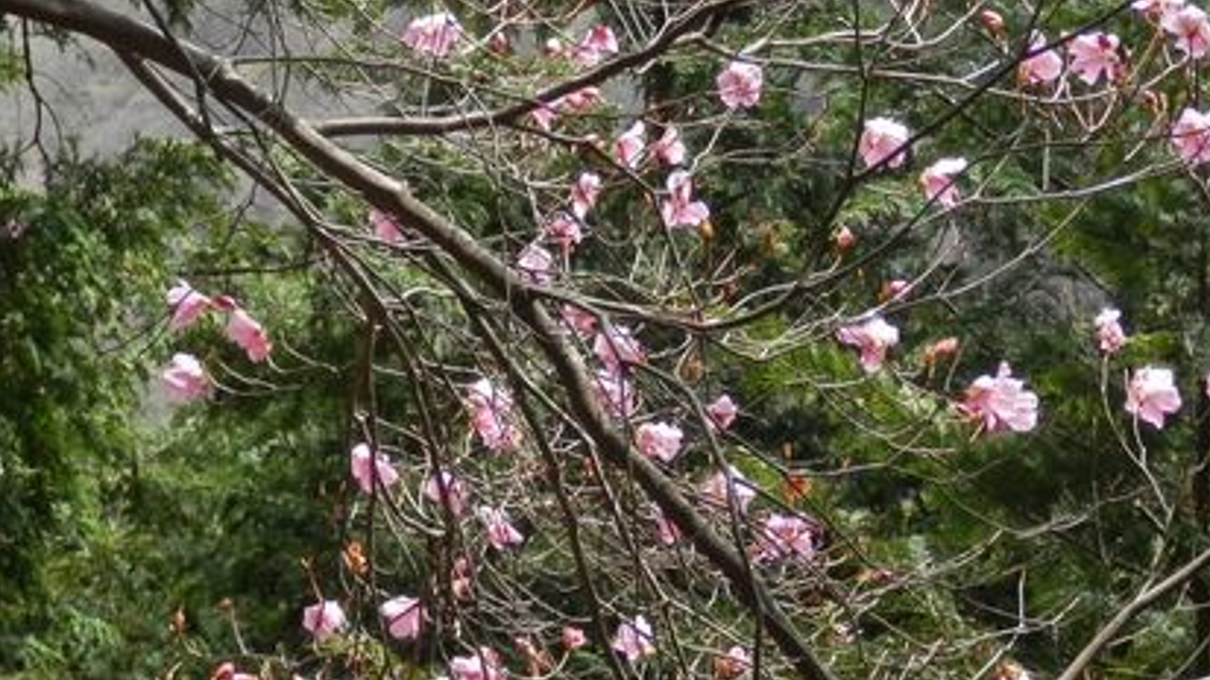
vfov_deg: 12.6
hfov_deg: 22.4
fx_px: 3047
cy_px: 70
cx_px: 700
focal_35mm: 95
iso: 80
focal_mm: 8
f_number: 3.8
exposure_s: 1/200
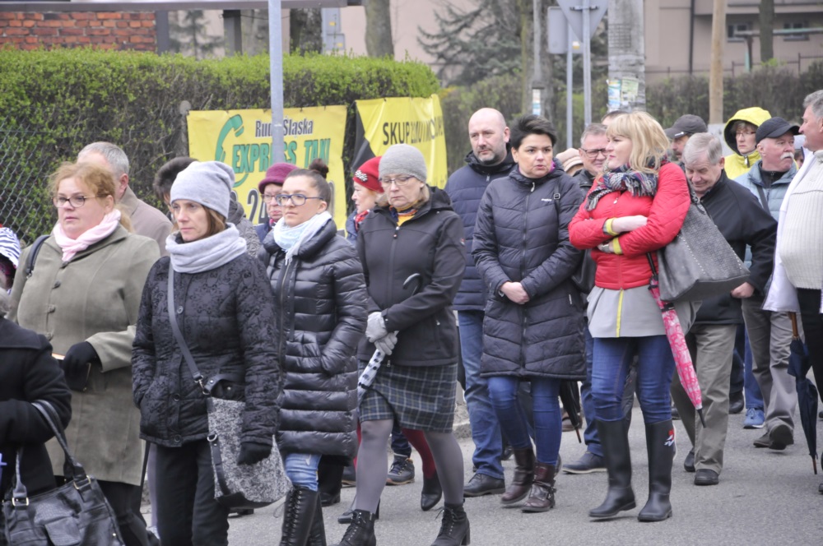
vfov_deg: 8.7
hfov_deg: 13.1
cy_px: 273
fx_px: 3596
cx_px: 412
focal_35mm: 158
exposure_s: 1/125
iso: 800
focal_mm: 105
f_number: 5.6
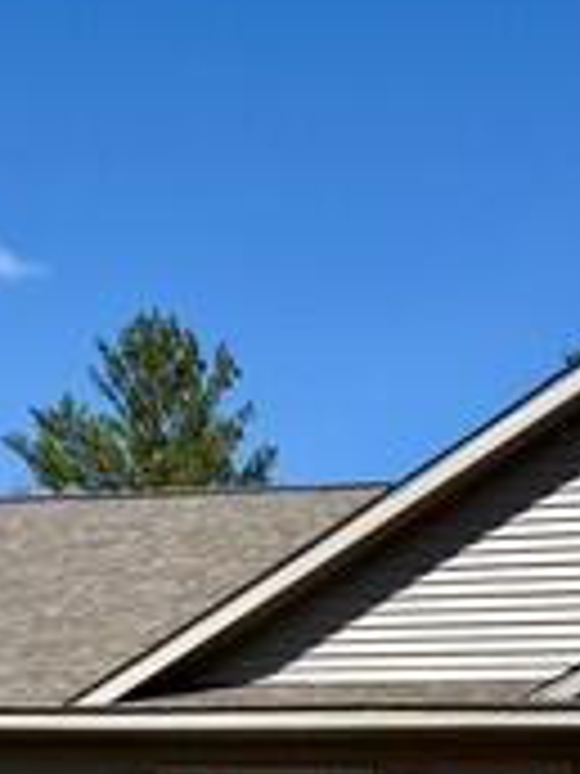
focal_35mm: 107
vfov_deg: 17.4
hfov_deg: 13.8
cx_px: 459
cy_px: 976
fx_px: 2390
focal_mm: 6.76
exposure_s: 1/5319
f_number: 1.78
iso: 80
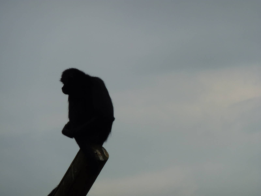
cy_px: 98
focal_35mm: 300
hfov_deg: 6.6
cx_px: 130
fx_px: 2262
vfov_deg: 5.0
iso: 80
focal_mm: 49.2
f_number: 4.9
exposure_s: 1/400
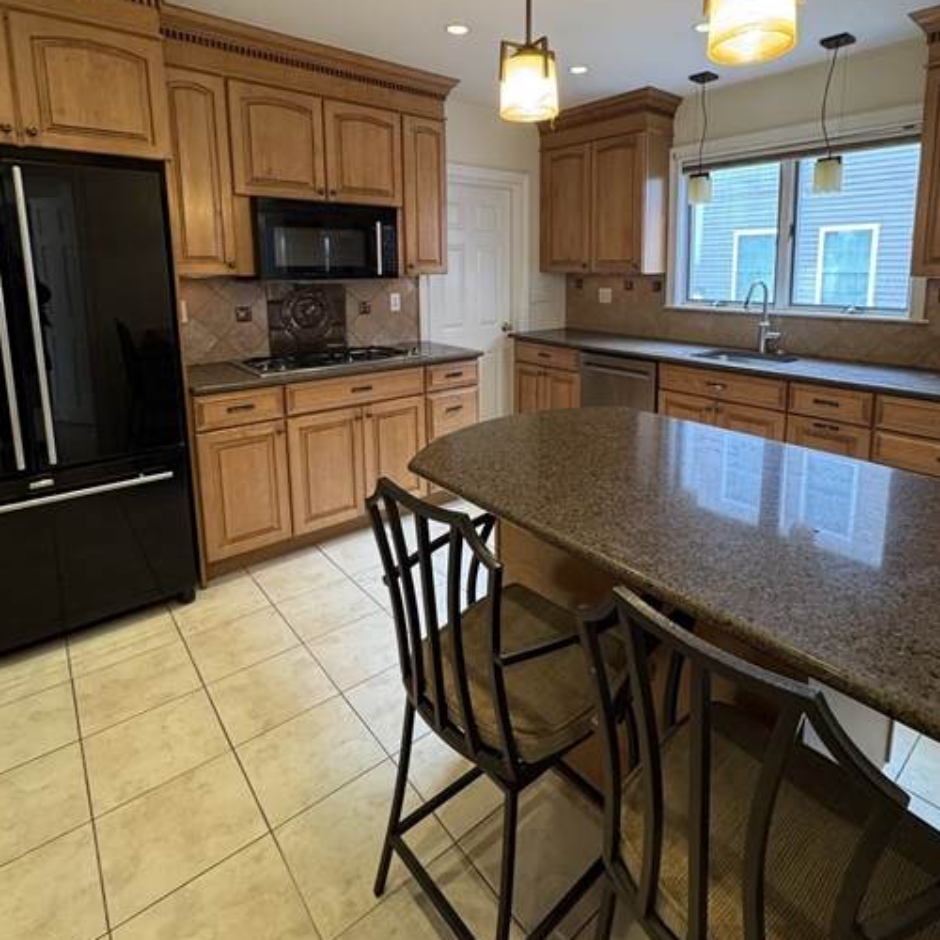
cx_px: 523
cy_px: 348
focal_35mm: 19
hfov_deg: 77.4
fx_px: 584
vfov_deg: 76.2
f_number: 2.2
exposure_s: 1/60
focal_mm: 2.22
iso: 250
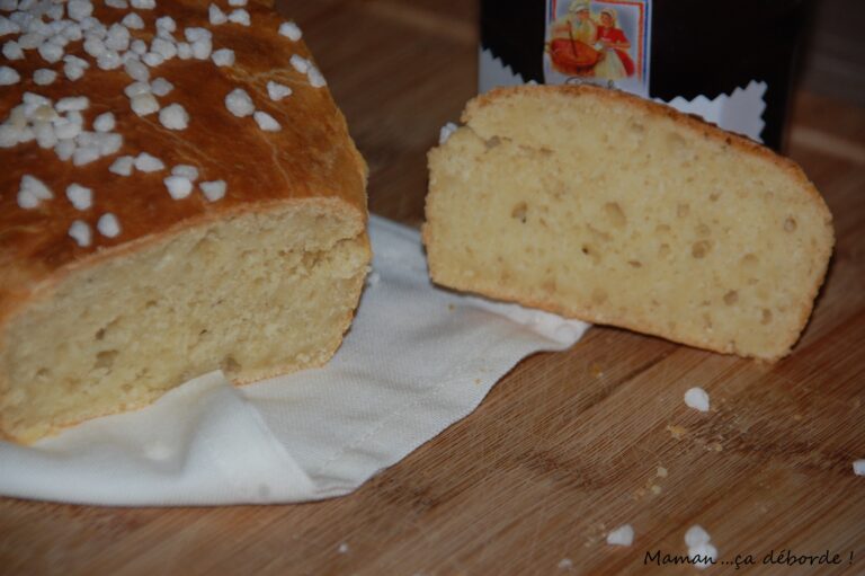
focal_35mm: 232
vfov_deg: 5.9
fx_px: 5583
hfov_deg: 8.9
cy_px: 288
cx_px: 432
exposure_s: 1/60
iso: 400
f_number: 6
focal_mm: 155
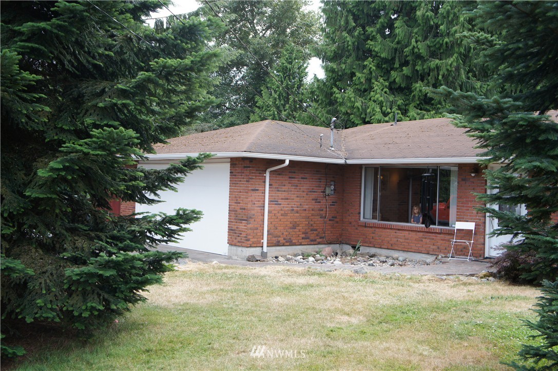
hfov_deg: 48.0
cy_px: 186
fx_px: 627
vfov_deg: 32.9
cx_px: 279
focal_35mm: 40
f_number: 4.5
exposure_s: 1/250
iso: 200
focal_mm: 27
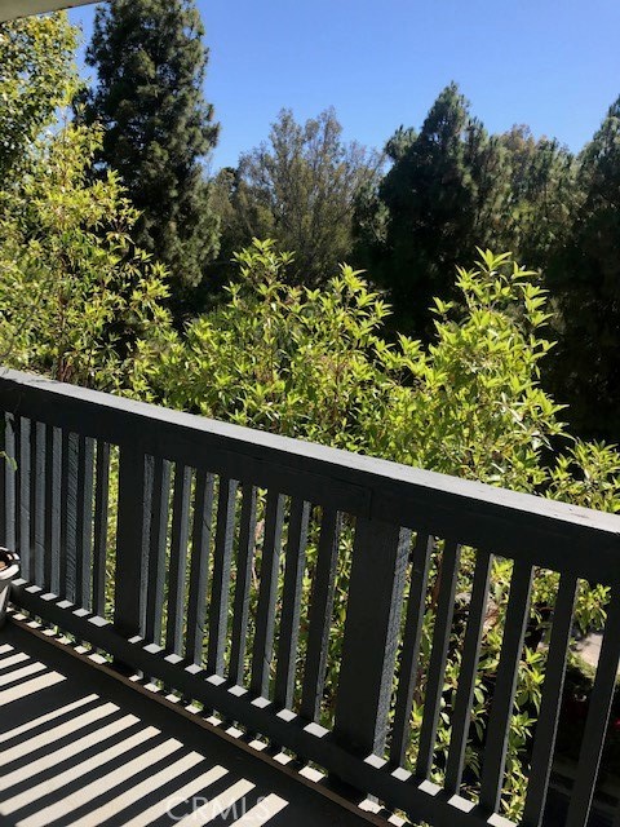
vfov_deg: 63.4
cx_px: 310
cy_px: 414
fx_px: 669
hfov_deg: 49.7
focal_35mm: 28
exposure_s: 1/1294
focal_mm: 3.99
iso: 20
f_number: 1.8
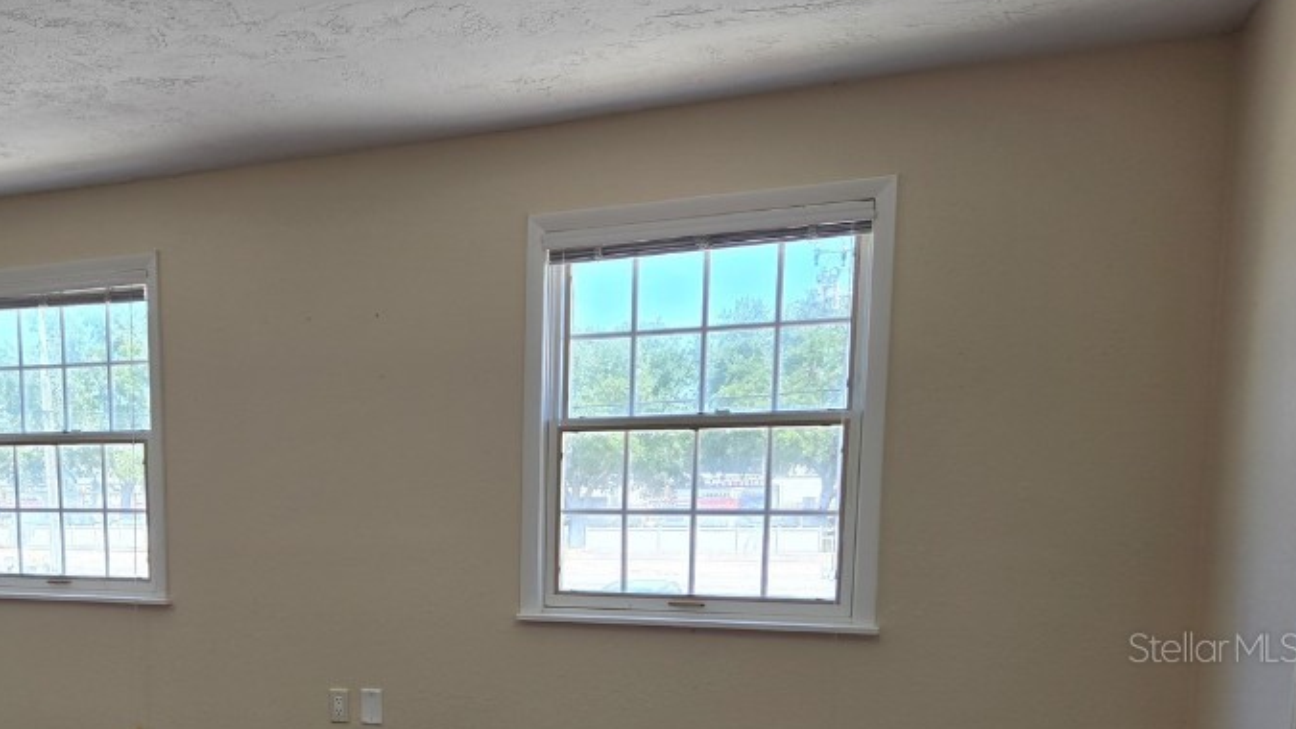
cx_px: 326
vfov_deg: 30.0
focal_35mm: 38
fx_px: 1306
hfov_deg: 50.6
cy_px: 647
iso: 25
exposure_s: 1/147
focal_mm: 5.4
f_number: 1.8
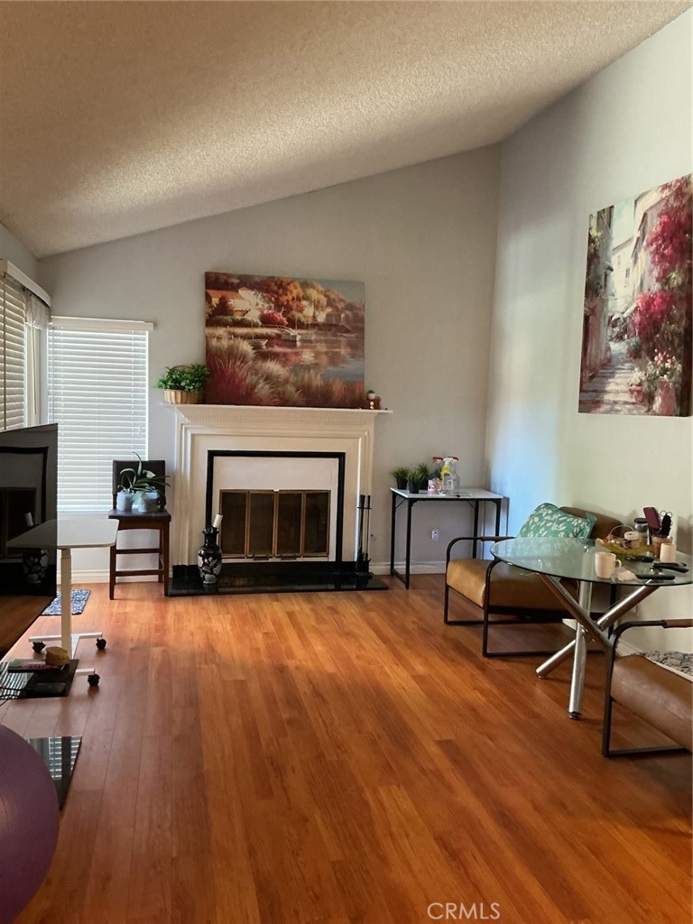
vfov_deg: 61.7
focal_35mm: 29
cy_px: 462
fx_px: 774
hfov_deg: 48.2
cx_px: 346
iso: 250
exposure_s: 1/40
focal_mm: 3
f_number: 1.8
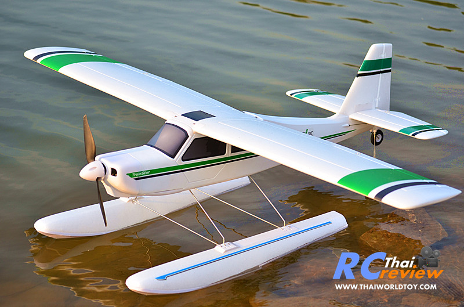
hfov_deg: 24.7
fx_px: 1061
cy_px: 154
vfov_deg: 16.5
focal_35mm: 82
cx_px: 232
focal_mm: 55
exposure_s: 1/320
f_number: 5
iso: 160
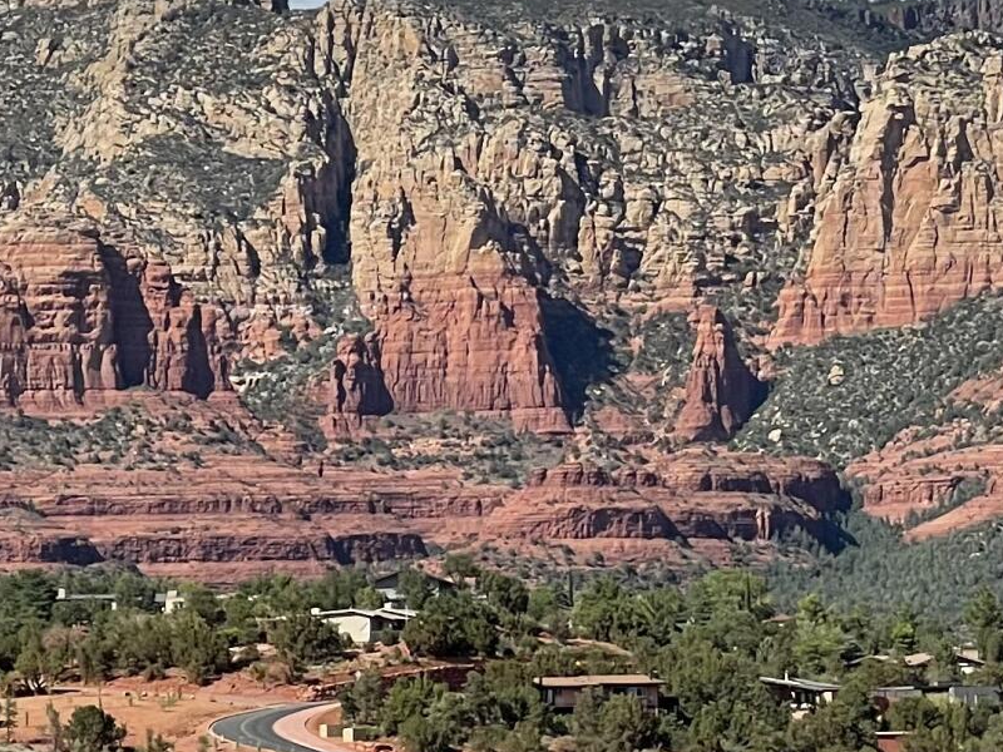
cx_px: 913
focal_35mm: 195
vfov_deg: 7.6
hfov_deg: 10.1
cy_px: 528
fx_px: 5650
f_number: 2
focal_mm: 6
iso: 25
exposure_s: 1/2283
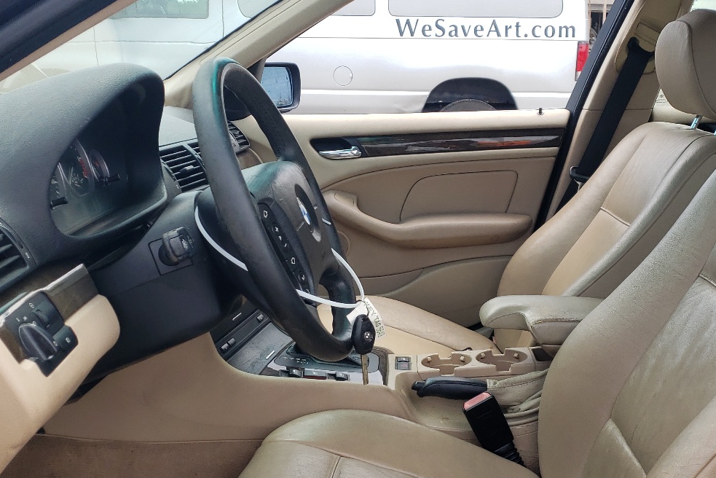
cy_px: 324
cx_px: 427
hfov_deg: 44.3
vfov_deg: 30.3
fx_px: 875
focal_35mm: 44
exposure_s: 1/667
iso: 50
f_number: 1.5
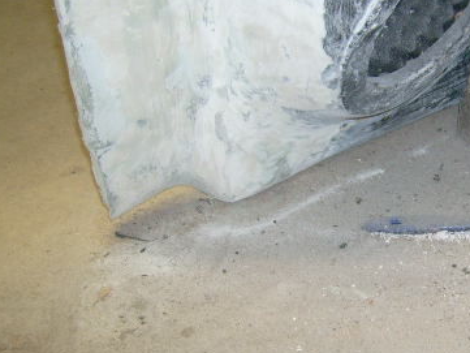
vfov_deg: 23.7
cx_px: 381
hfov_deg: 30.4
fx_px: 842
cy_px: 162
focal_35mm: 62
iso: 100
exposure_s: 1/60
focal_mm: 5.95
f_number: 2.8
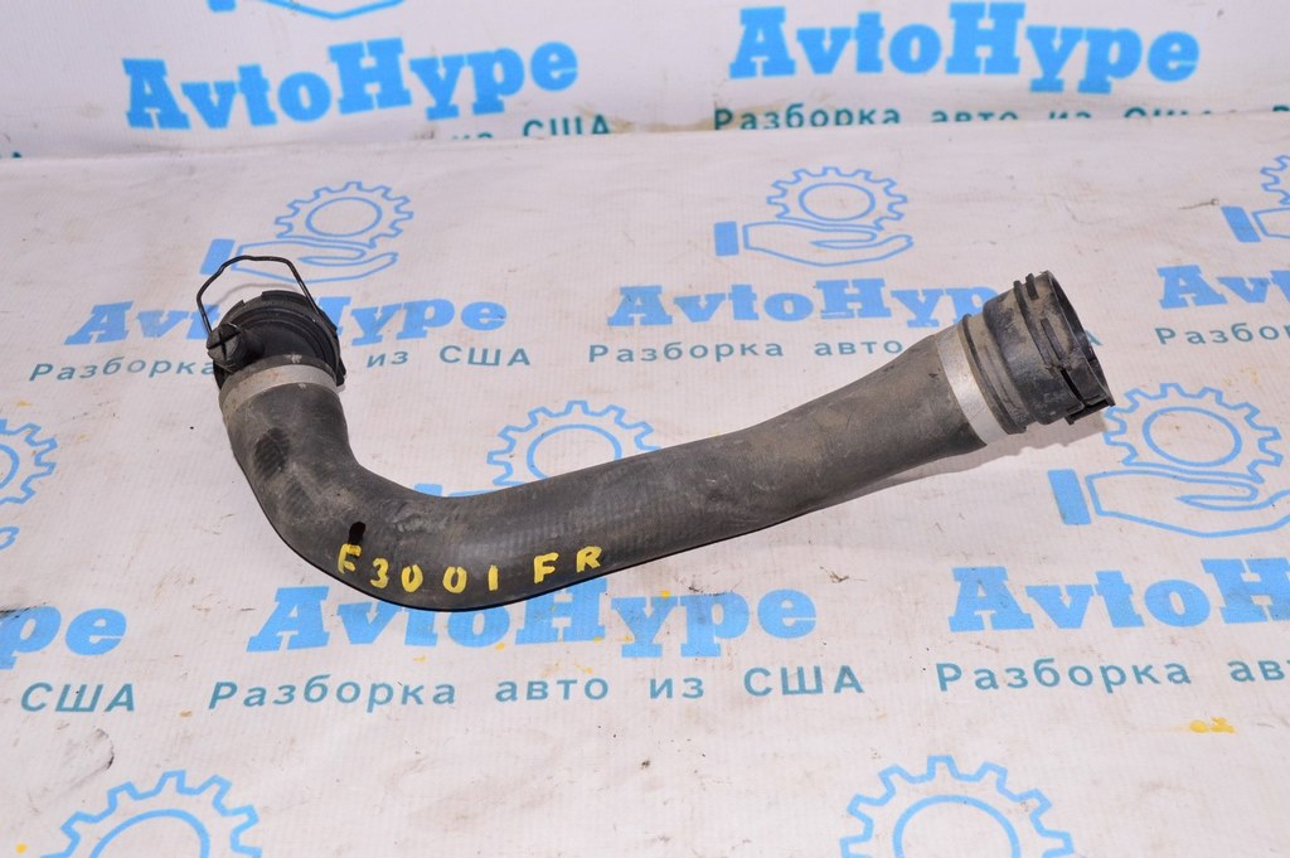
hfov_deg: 45.0
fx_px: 1557
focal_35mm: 44
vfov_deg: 30.8
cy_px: 429
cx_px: 645
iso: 1600
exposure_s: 1/200
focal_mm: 29
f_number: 8
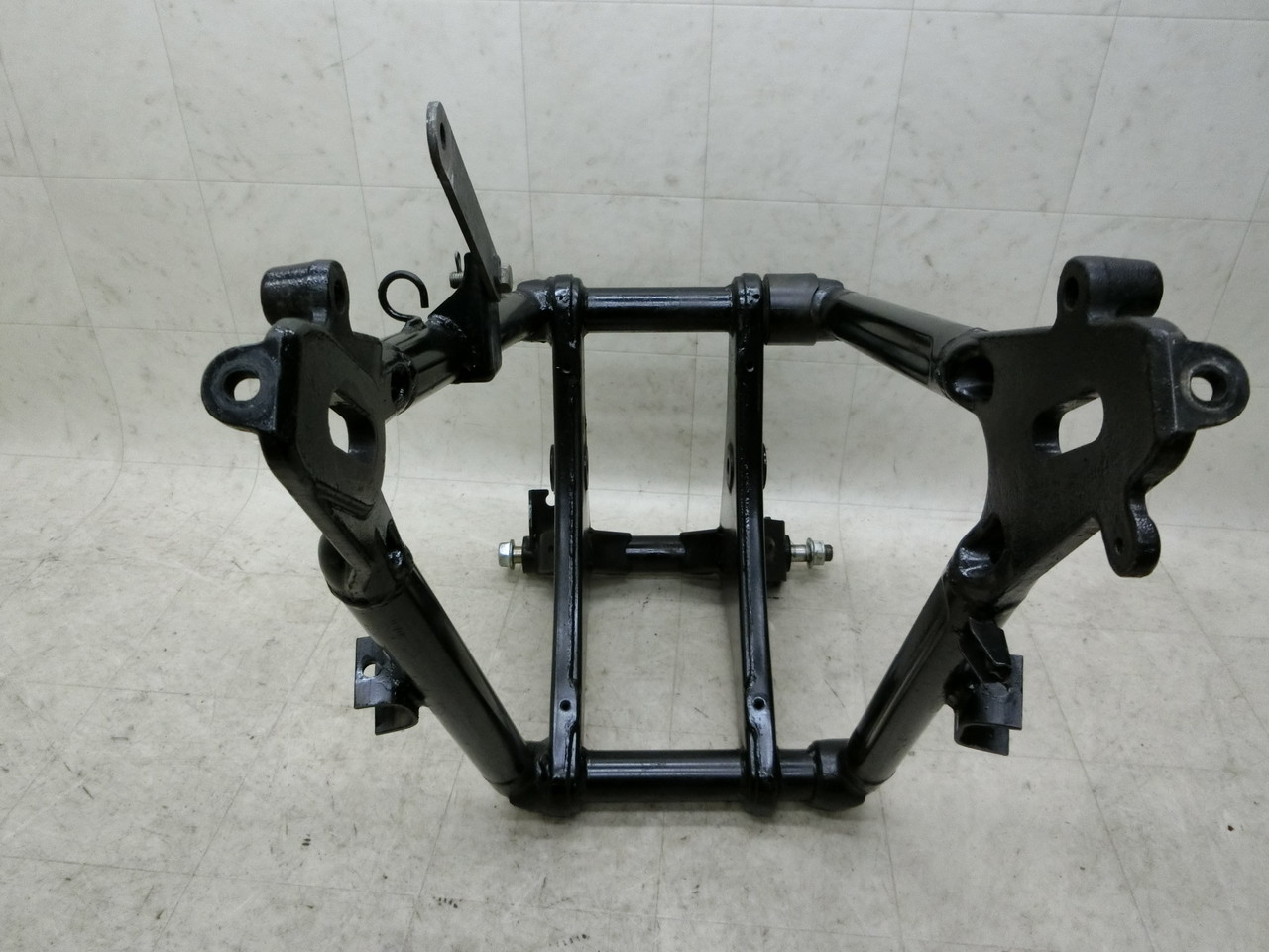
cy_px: 476
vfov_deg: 54.9
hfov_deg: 69.4
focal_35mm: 25
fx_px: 916
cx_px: 634
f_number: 3.5
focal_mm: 4.5
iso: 400
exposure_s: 1/100
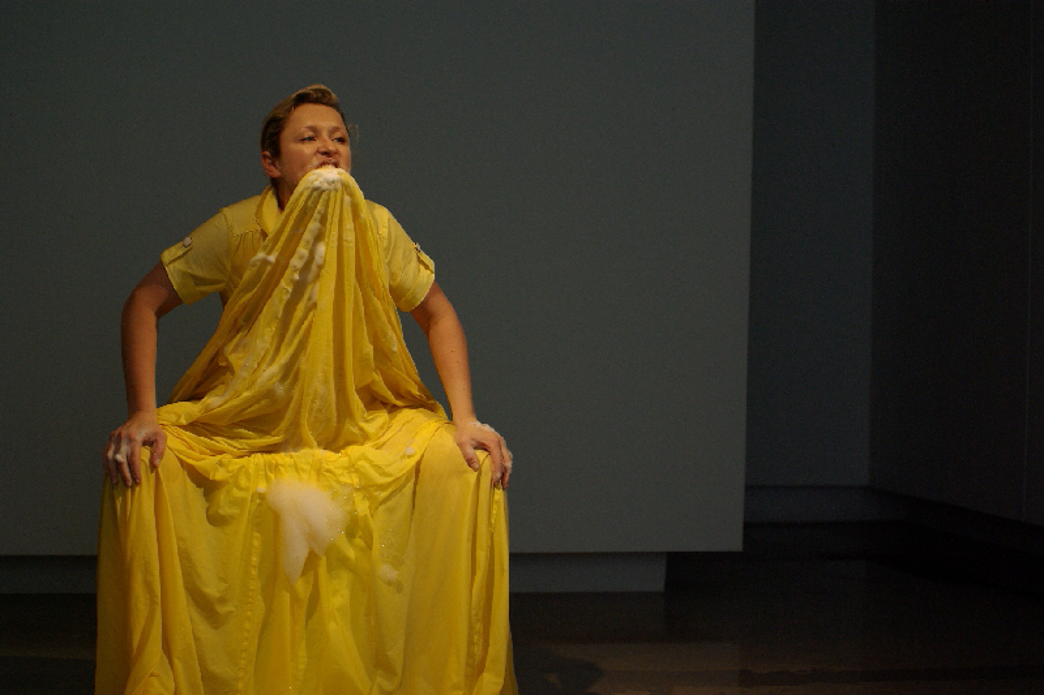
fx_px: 2174
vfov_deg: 18.2
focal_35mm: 75
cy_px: 348
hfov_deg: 27.0
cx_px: 522
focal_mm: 50
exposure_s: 1/180
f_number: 2.8
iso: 400
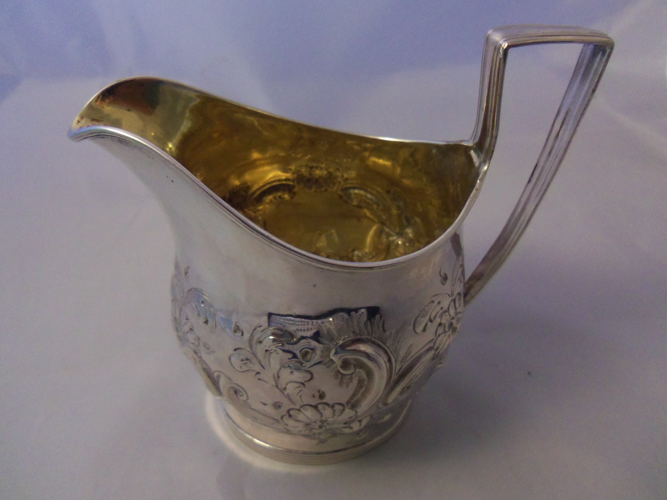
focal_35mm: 28
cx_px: 334
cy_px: 250
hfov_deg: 63.4
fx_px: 540
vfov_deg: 49.7
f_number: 3.9
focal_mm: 5.1
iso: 400
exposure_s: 1/30
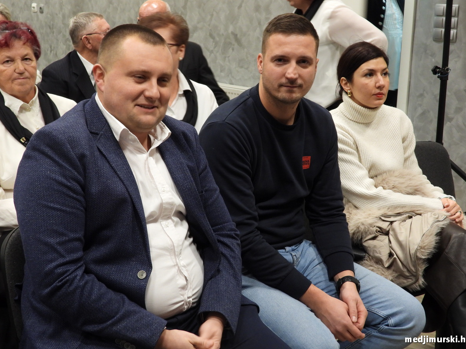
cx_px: 236
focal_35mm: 61
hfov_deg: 31.7
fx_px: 821
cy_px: 174
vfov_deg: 24.0
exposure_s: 1/13
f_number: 3.5
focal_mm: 10.7
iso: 400
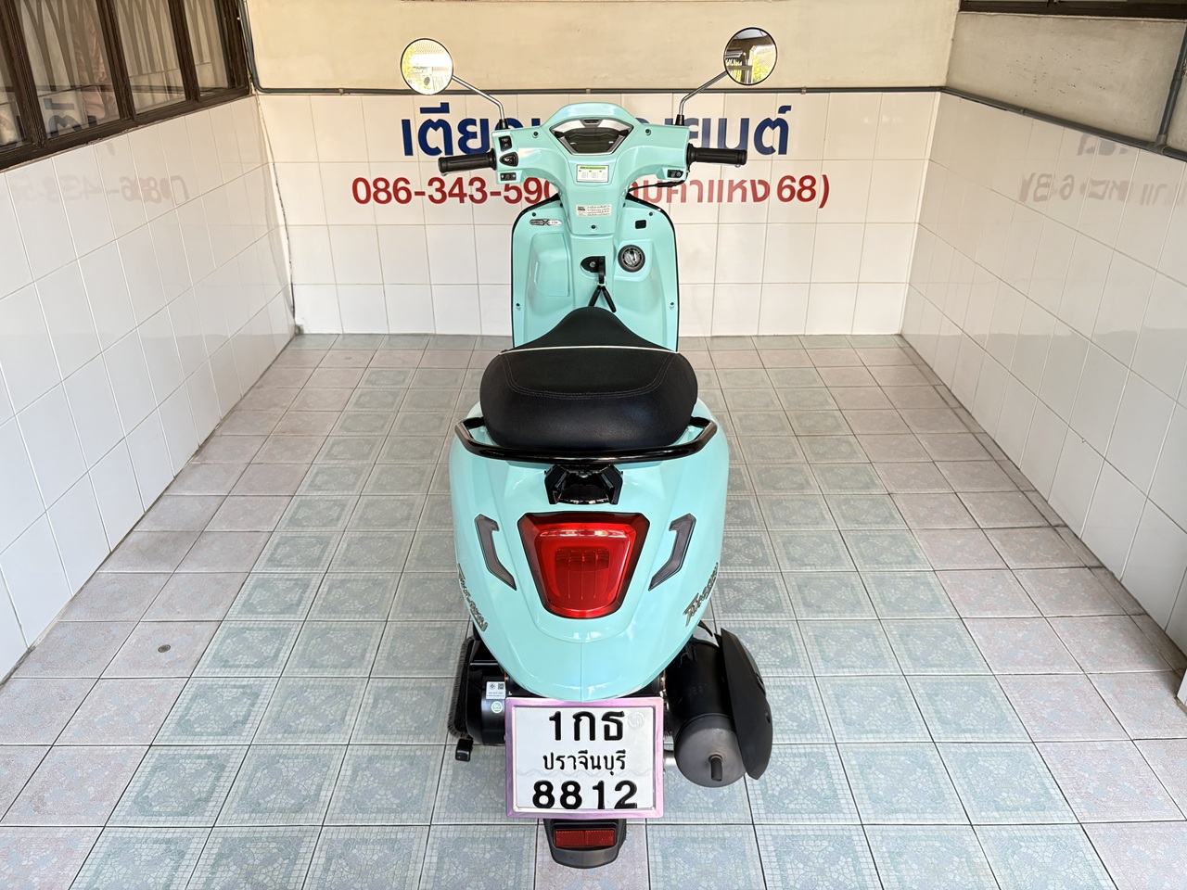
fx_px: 892
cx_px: 594
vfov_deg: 53.1
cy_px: 445
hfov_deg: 67.3
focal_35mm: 26
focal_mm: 5.96
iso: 200
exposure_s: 1/60
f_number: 1.6
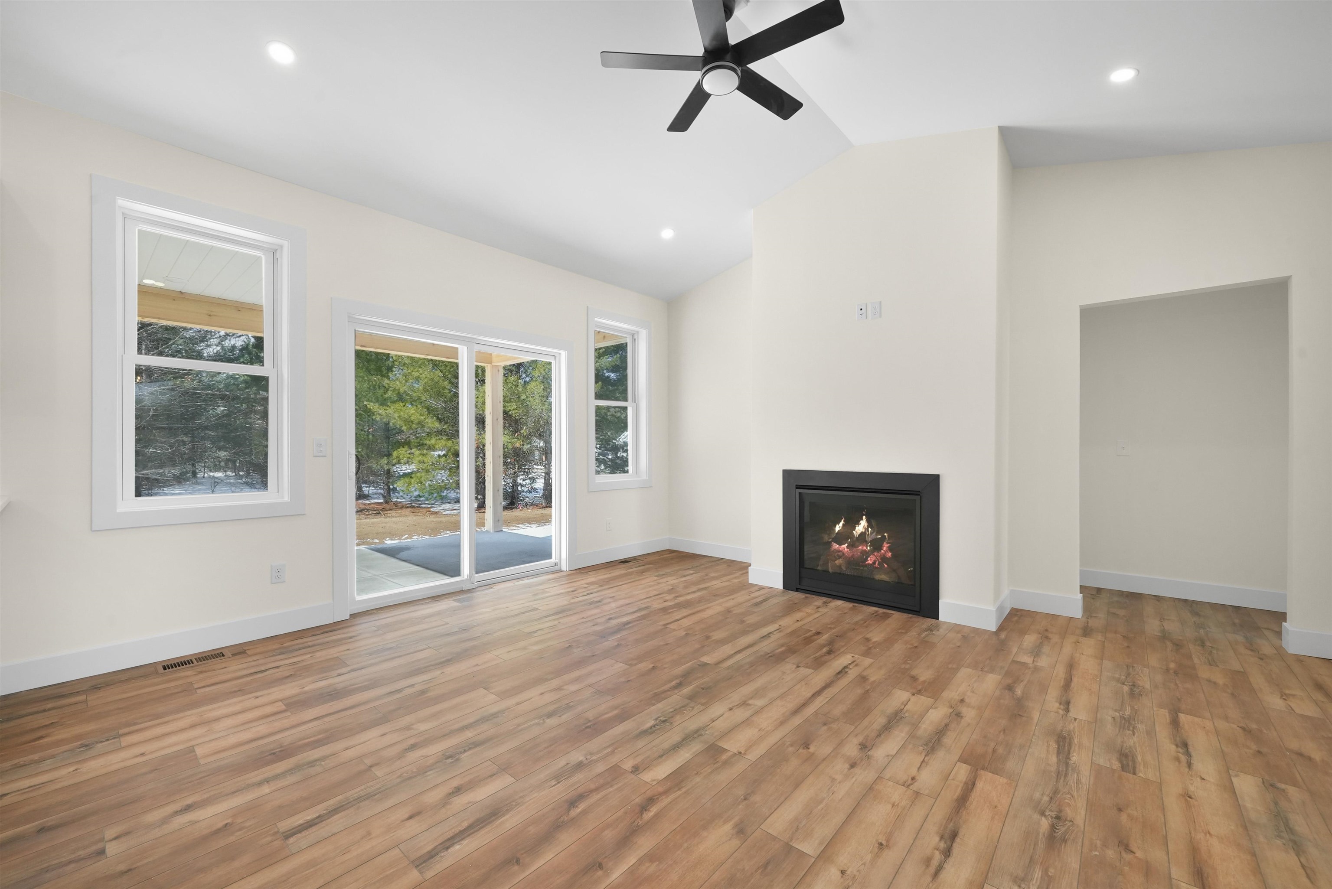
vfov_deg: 81.3
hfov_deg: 104.2
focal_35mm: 14
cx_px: 666
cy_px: 444
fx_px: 518
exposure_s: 1/25
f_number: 10
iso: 2000
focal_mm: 14
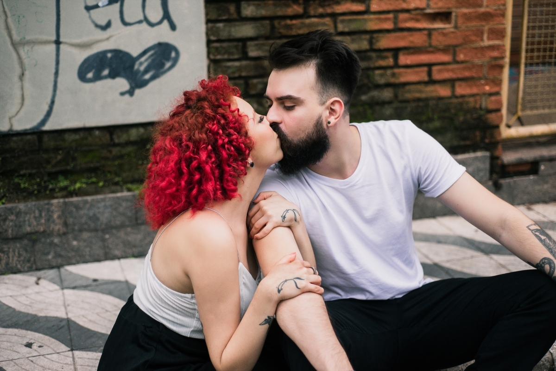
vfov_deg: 27.0
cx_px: 278
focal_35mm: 50
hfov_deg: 39.6
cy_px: 186
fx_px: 772
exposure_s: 1/160
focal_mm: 50
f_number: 2.5
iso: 1000
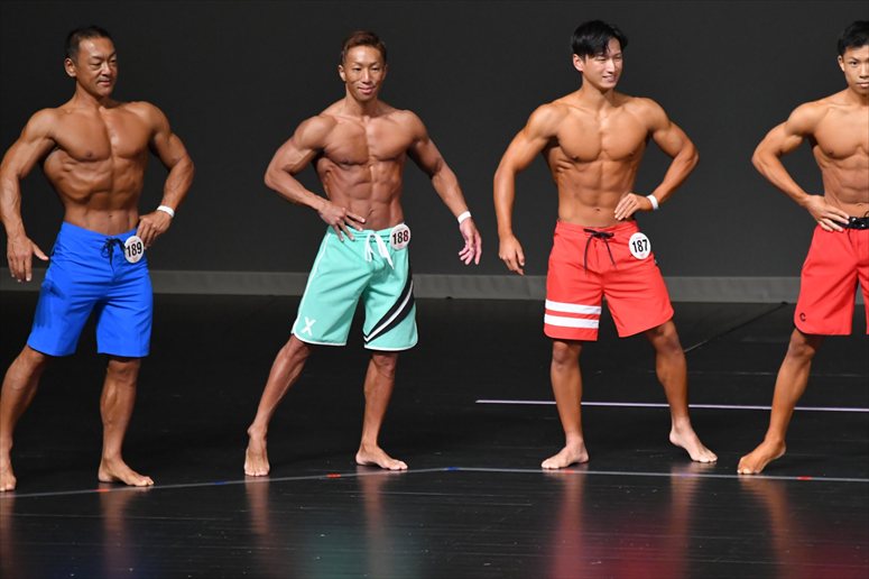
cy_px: 290
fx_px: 7600
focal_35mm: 315
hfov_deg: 6.5
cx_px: 434
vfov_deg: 4.4
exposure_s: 1/400
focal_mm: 210
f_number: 5.6
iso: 4000
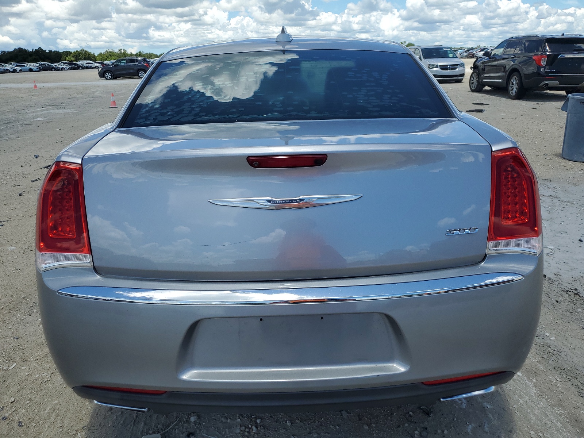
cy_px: 219
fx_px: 439
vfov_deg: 53.1
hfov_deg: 67.3
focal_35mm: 26
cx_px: 292
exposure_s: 1/3333
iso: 50
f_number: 1.5
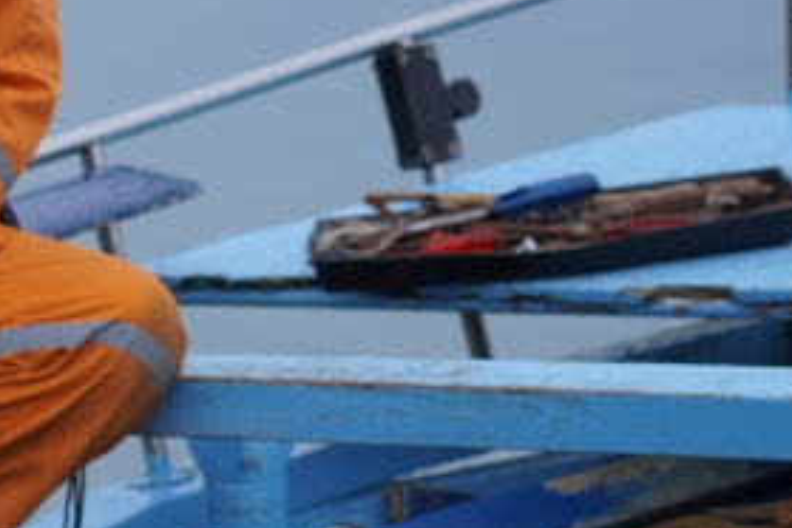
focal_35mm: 376
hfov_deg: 5.5
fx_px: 8271
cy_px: 197
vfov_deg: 3.7
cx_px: -40
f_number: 4
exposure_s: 1/160
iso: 500
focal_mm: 105
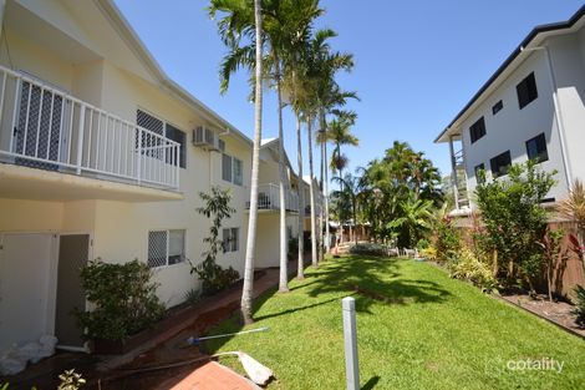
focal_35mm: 15
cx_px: 292
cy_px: 195
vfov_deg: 77.3
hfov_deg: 100.4
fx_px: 244
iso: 100
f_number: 5.6
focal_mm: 10
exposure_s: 1/200
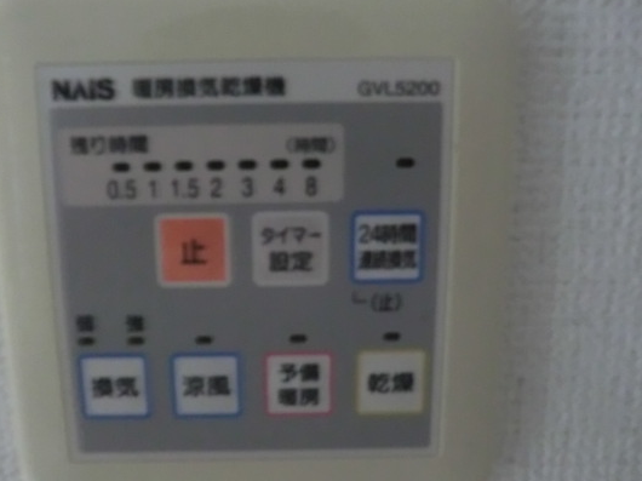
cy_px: 258
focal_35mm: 29
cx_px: 274
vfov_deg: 48.2
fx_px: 538
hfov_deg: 61.4
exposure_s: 1/2
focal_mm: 4.3
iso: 800
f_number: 3.2
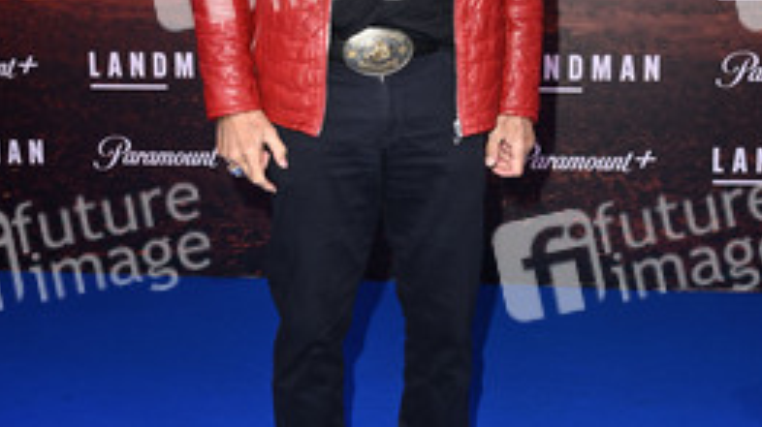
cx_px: 378
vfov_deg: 21.2
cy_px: 107
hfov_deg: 37.2
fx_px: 1131
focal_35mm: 56
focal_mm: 35
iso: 400
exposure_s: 1/200
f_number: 5.6
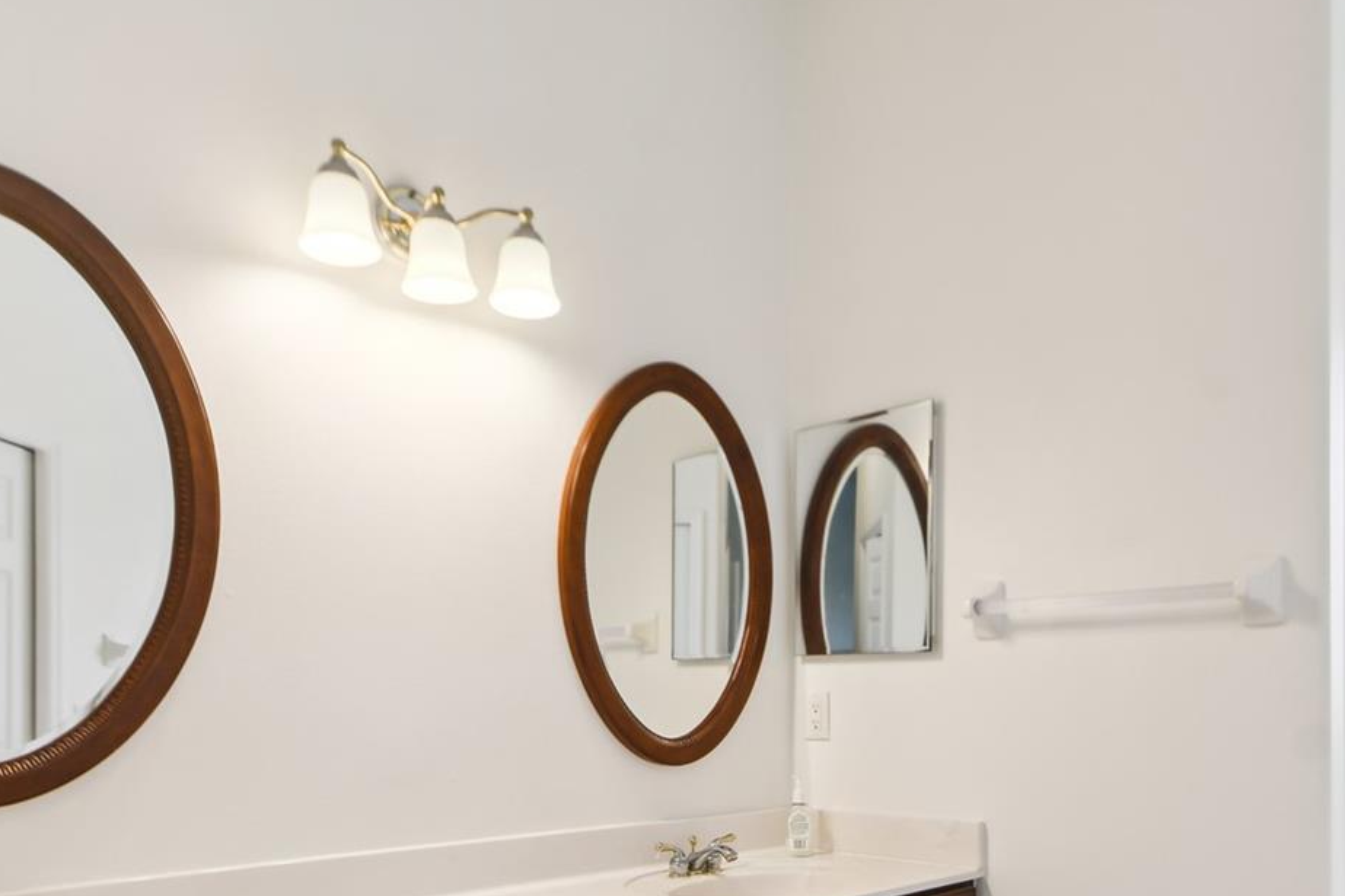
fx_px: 971
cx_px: 715
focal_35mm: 26
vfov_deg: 47.5
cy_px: 685
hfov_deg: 69.3
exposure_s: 1/40
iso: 100
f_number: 7.1
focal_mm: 10
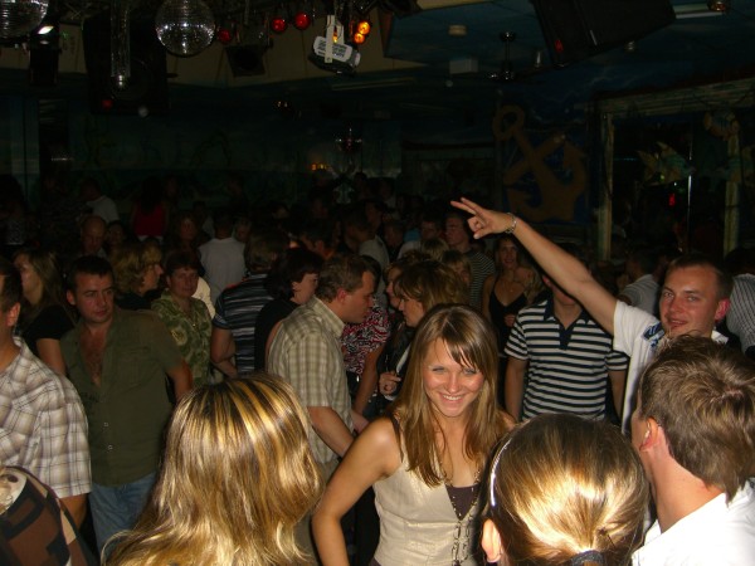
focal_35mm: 38
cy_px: 283
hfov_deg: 49.0
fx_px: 829
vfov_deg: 37.7
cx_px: 378
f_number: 2.8
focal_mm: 7.9
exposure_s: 1/60
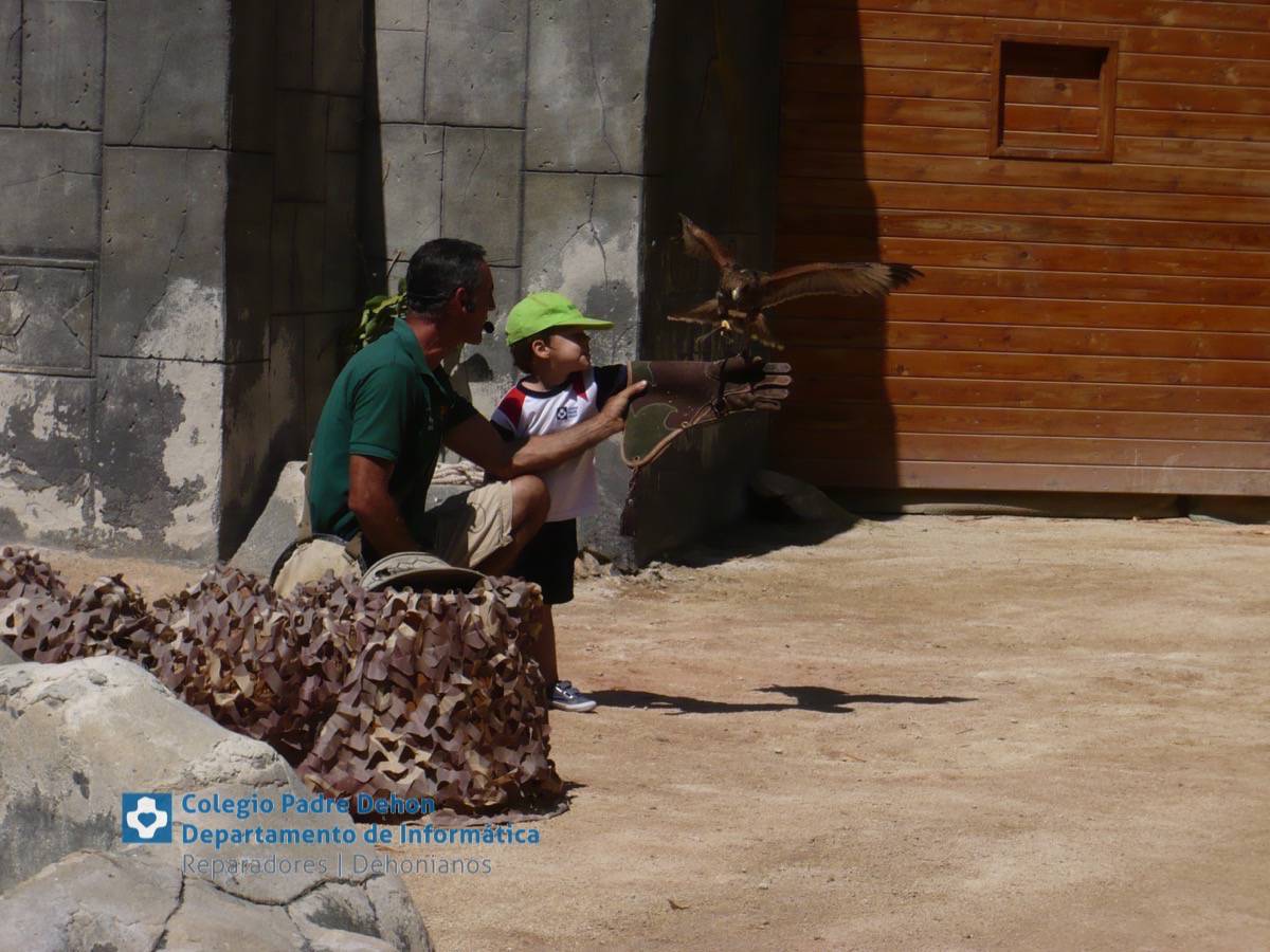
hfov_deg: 18.7
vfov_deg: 14.1
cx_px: 635
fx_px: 3852
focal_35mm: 105
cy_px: 476
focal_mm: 17.4
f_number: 14
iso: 100
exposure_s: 1/200
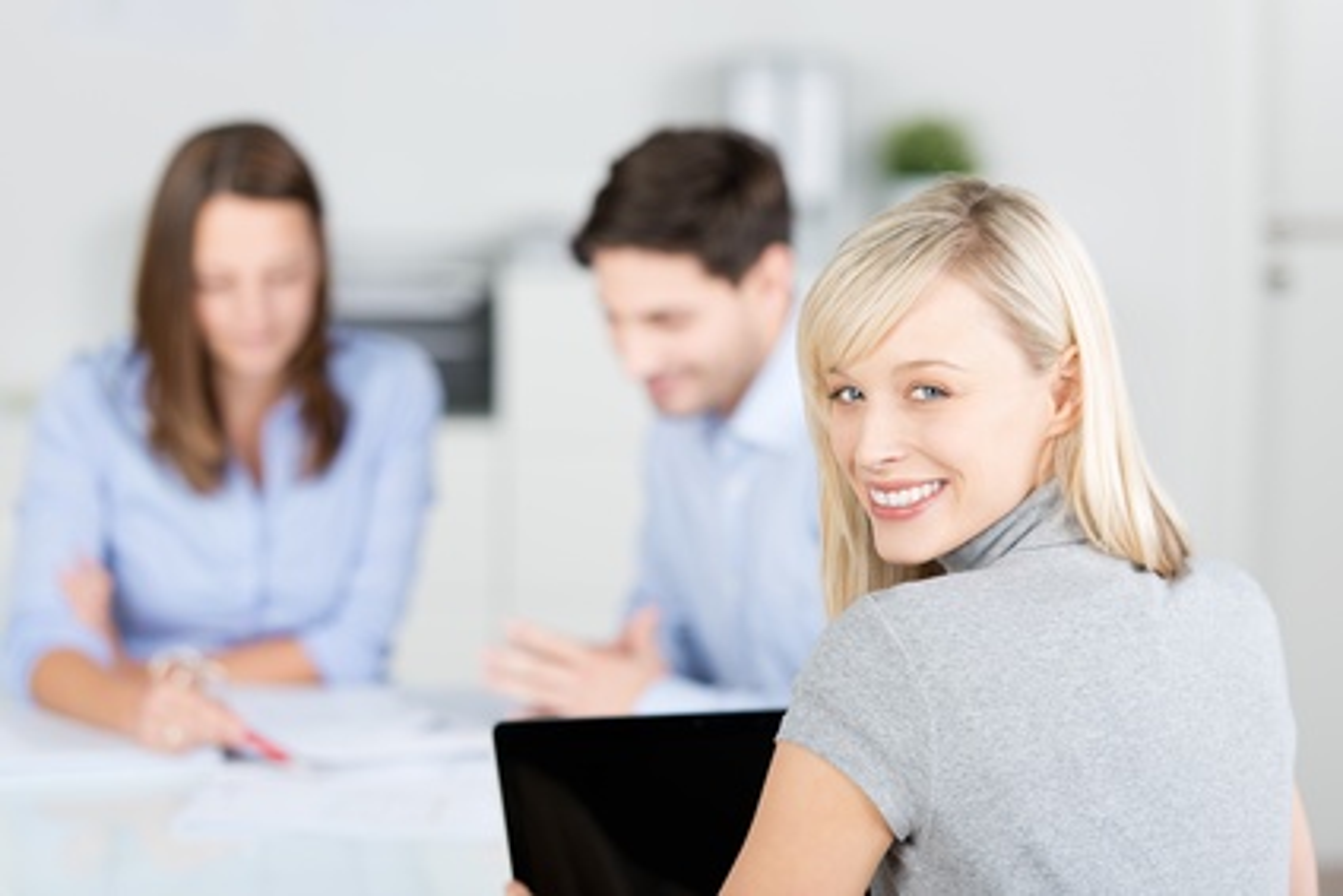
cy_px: 448
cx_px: 672
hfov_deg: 15.2
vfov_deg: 10.2
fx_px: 5038
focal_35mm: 135
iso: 100
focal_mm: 135
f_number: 3.5
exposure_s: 1/200
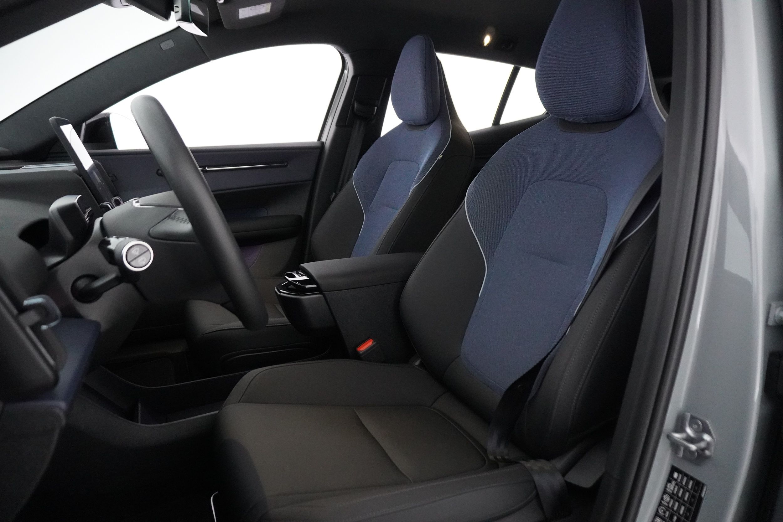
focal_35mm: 24
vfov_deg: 53.1
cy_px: 261
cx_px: 392
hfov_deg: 73.7
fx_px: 522
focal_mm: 16
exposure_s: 1/100
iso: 6400
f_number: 3.5
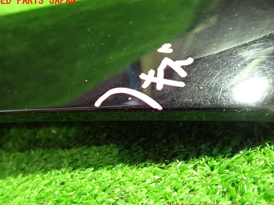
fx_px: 253
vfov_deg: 44.1
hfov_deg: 56.8
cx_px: 133
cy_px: 104
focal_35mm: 32
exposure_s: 1/25
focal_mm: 5.4
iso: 800
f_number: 2.3
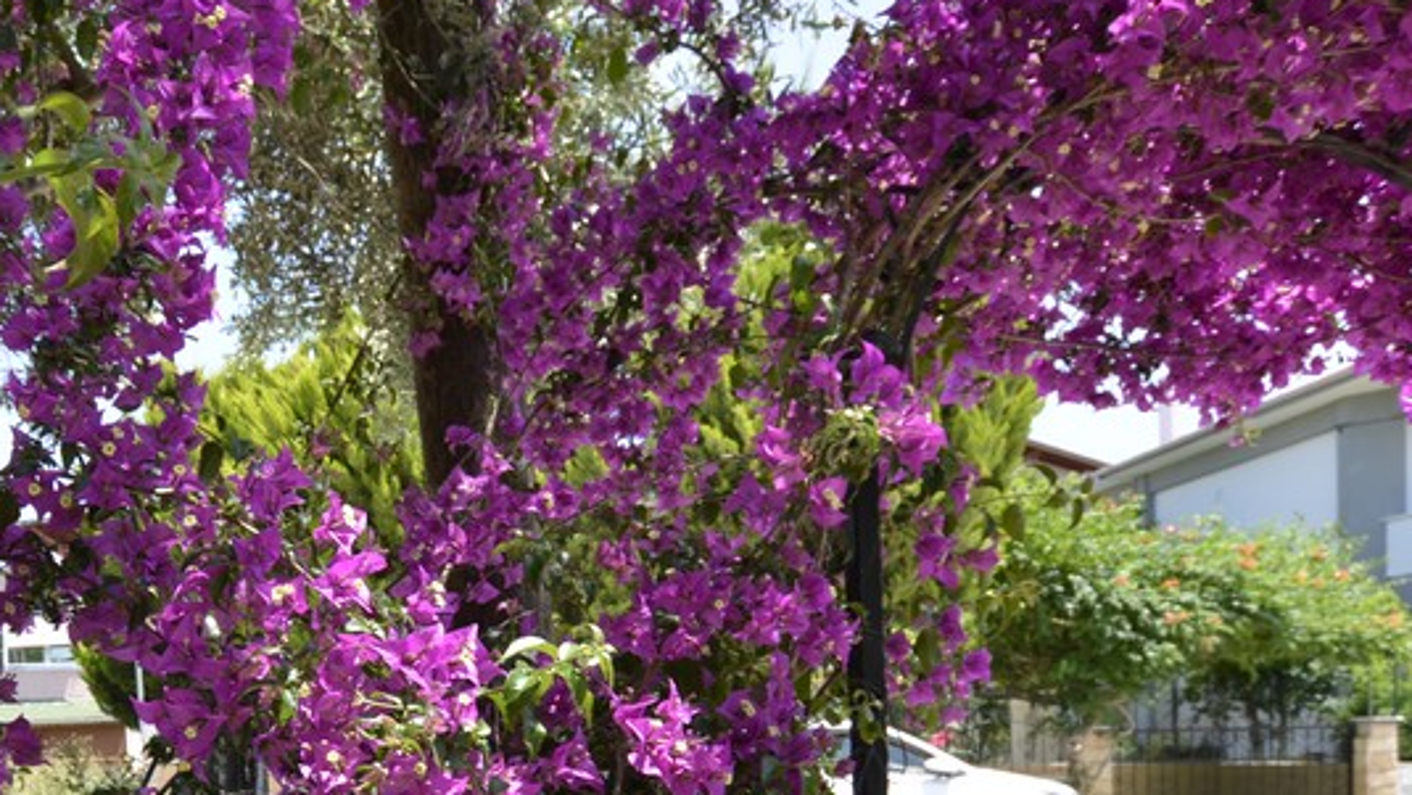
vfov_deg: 31.3
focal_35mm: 34
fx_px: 1292
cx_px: 335
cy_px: 816
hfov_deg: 54.4
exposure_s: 1/125
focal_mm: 11.5
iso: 100
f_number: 6.7
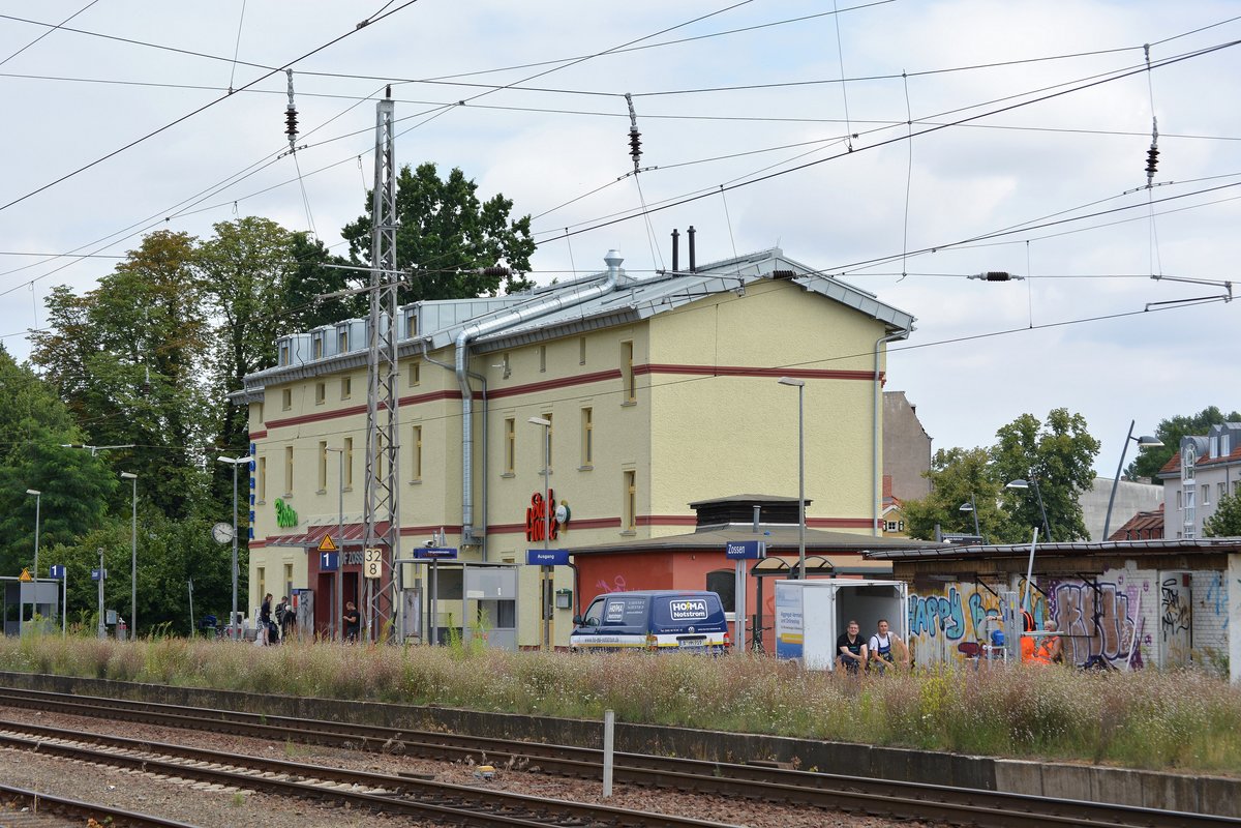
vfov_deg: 14.7
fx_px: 3206
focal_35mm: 93
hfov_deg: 21.9
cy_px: 414
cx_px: 620
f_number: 8
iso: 250
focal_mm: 62
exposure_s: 1/640
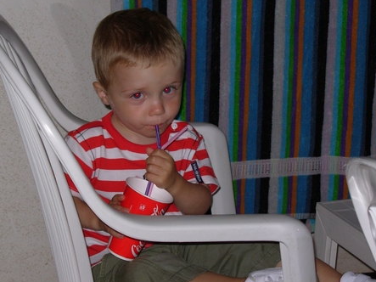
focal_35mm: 103
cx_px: 132
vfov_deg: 14.3
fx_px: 1118
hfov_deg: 19.0
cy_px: 111
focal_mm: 12.5
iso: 50
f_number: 3.6
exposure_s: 1/49.4
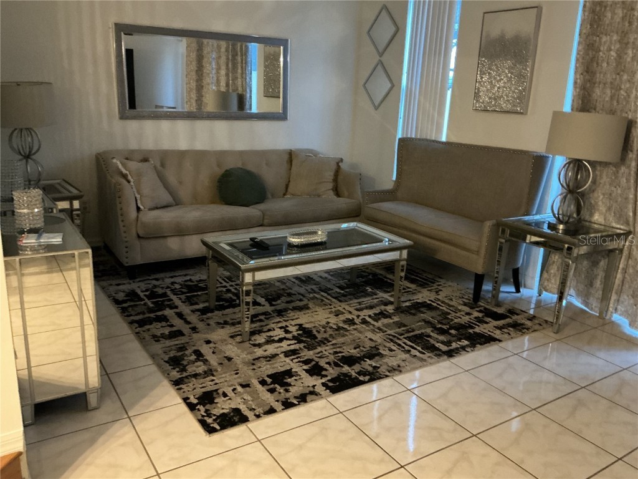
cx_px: 319
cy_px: 240
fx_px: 534
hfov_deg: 61.7
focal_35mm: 29
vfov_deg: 48.2
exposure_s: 1/24
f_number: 1.8
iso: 500
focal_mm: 3
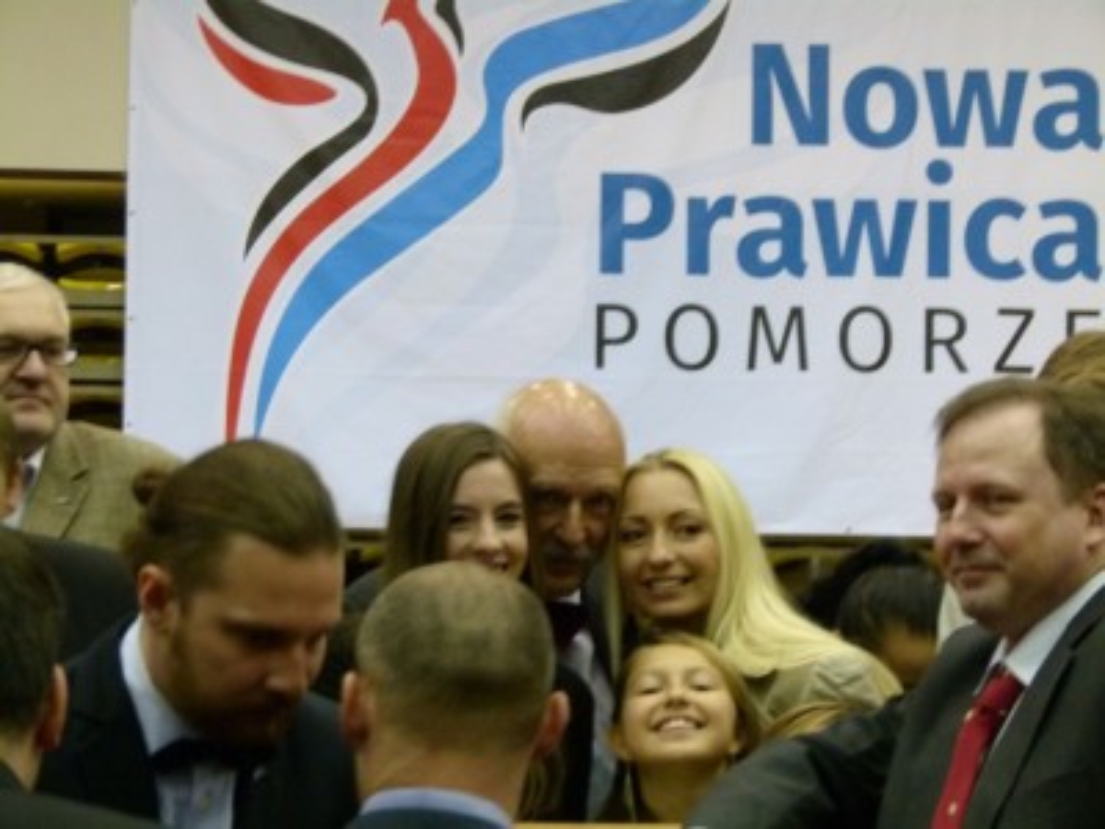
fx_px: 3288
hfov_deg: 19.1
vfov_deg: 14.4
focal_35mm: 103
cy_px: 414
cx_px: 552
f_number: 3.5
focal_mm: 18.5
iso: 400
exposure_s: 1/40
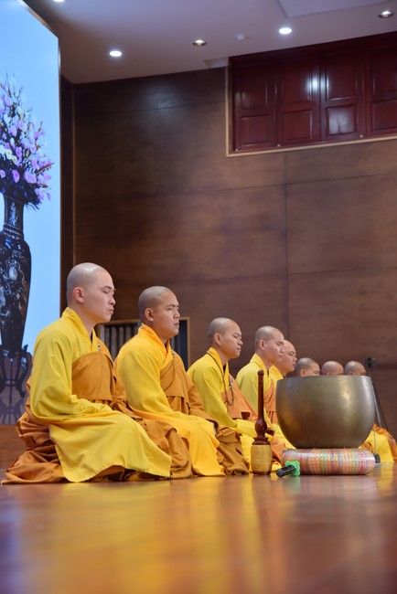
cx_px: 198
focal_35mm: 65
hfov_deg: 20.9
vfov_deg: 30.9
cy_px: 297
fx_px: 1074
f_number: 5
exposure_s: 1/160
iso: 1000
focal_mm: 65
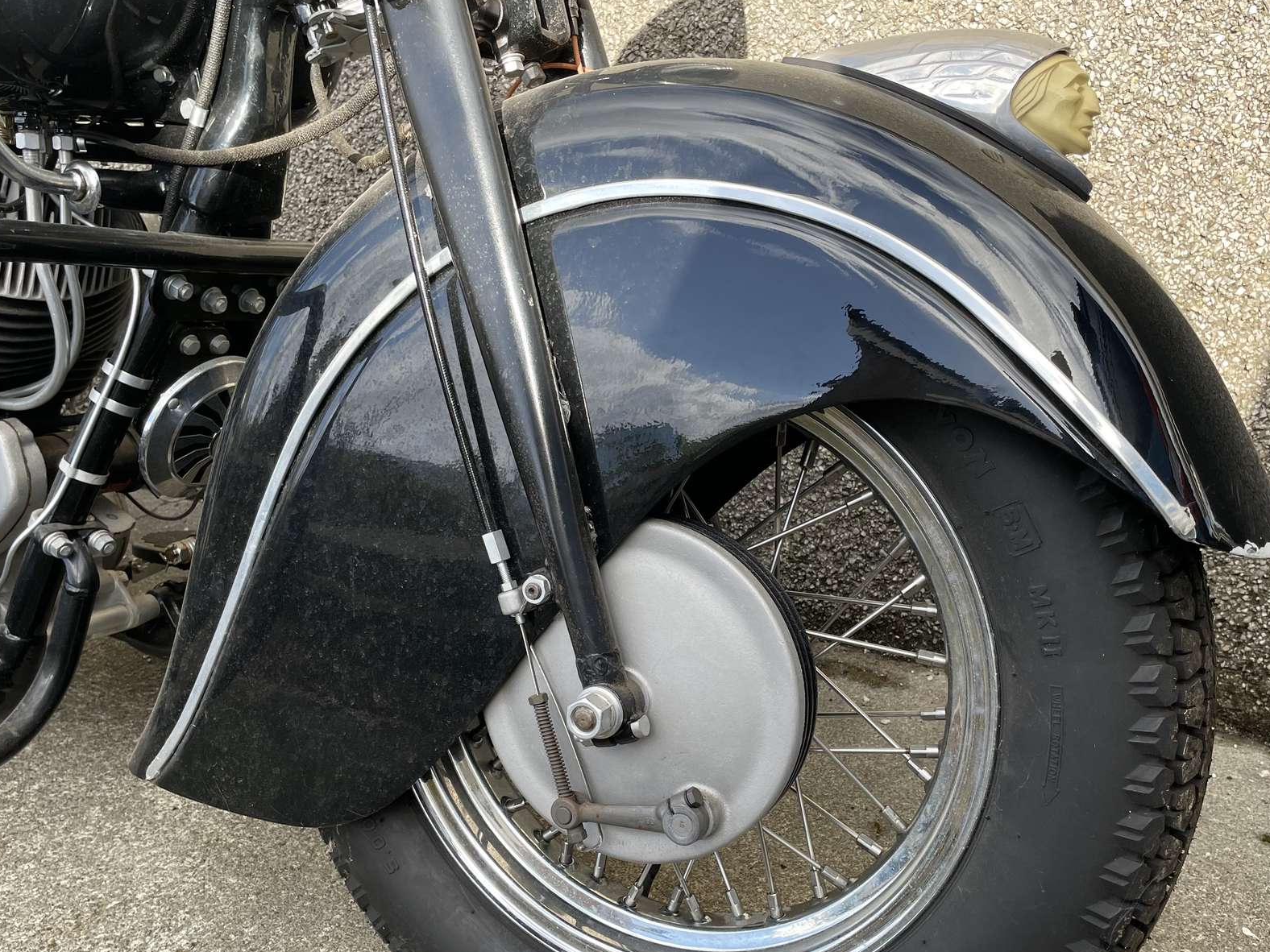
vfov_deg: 42.6
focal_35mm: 33
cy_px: 601
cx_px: 654
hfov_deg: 55.3
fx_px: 1211
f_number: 1.6
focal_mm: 4.2
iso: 32
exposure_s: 1/511
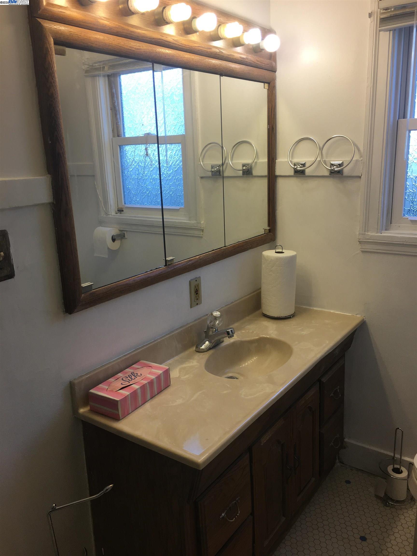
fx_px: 466
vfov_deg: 61.7
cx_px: 208
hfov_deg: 48.2
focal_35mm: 29
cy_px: 278
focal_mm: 4.15
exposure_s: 1/120
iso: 40
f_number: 2.2
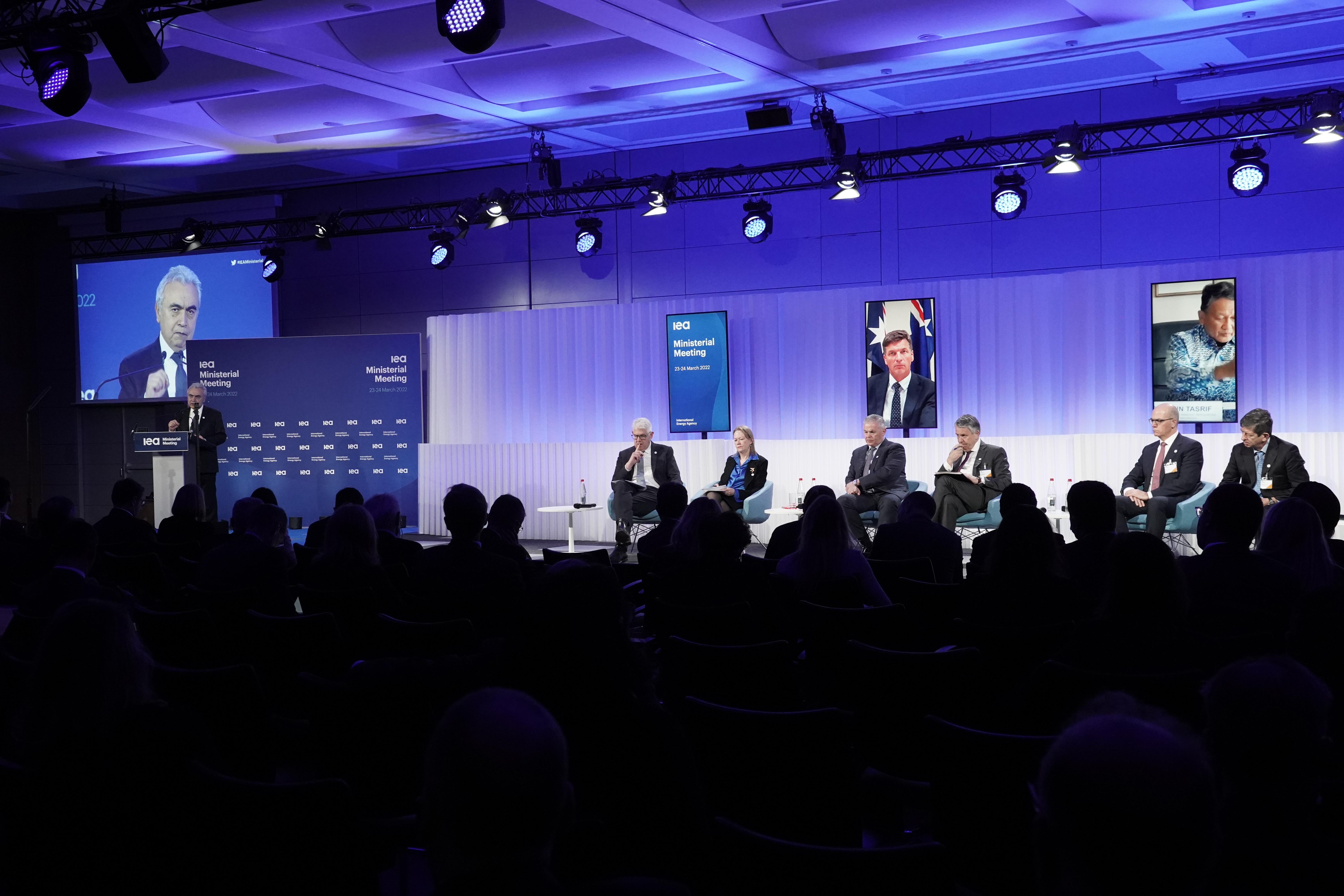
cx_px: 672
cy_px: 448
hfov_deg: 54.4
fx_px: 1307
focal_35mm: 35
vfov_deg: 37.9
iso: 6400
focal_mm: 35
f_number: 6.3
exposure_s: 1/320
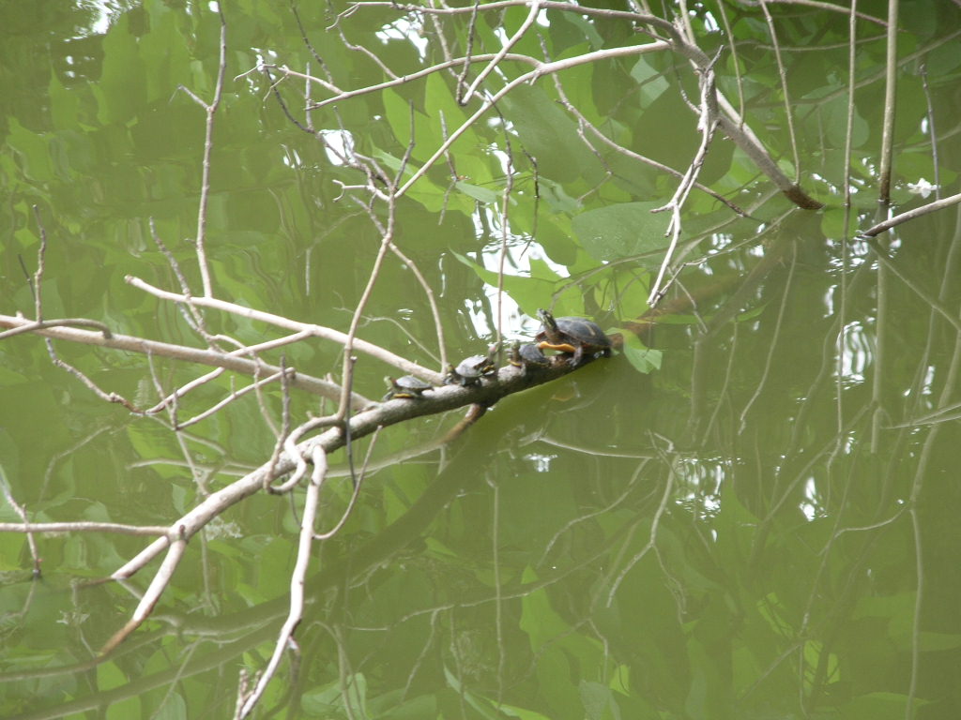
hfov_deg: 6.5
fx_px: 8412
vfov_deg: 4.9
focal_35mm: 303
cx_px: 480
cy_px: 360
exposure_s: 1/59
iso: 54
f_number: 4.4
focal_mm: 50
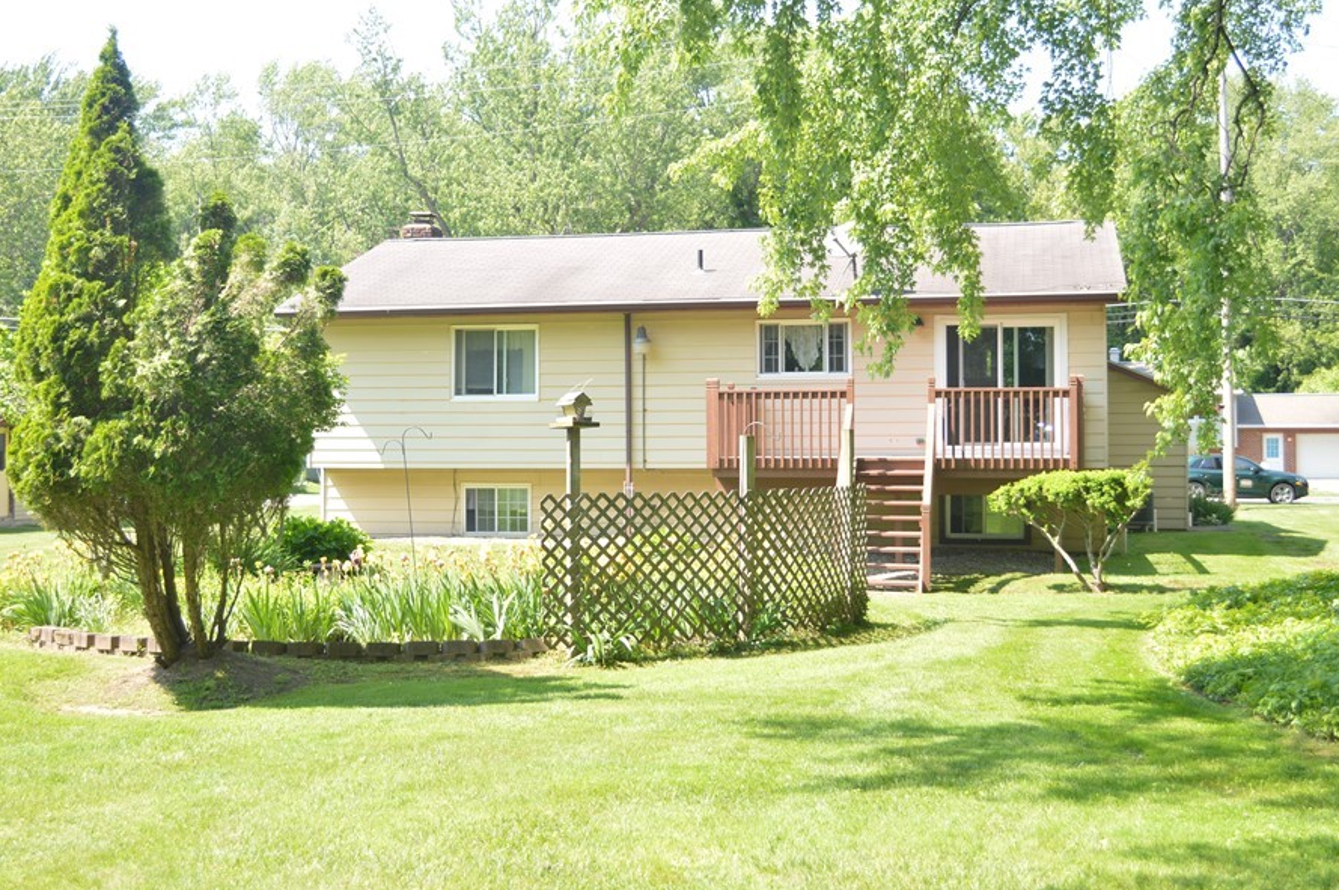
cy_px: 396
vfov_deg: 30.4
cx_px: 692
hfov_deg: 44.5
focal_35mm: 44
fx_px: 1635
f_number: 4
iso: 110
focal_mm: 24
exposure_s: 1/125
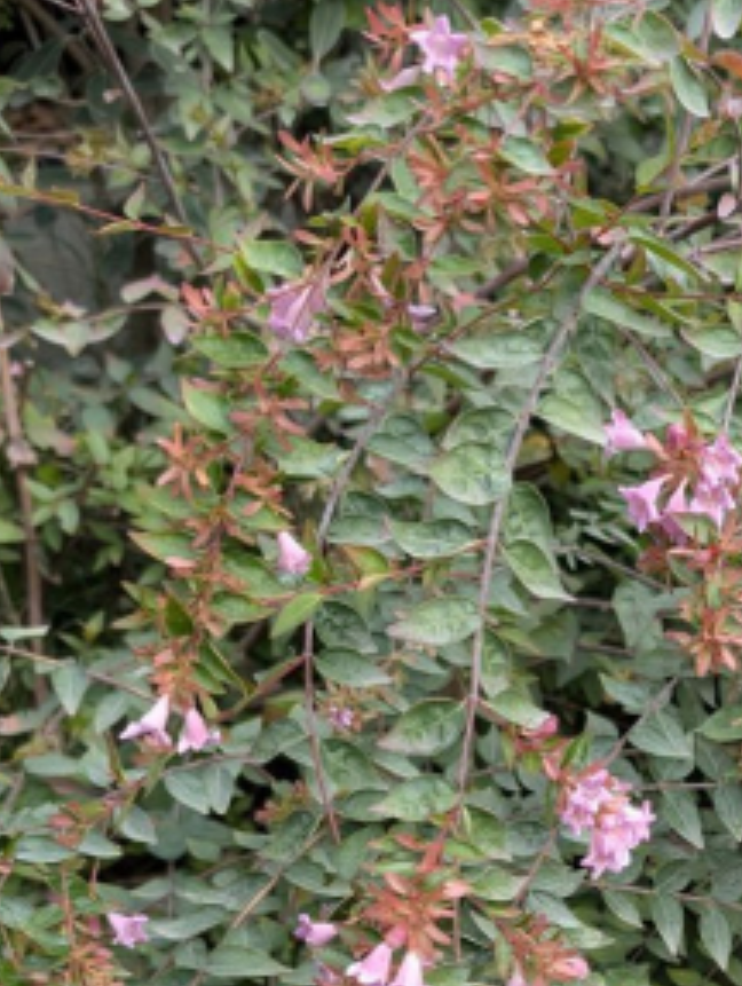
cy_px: 909
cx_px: 694
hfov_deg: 27.9
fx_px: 1426
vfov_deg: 35.6
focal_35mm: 50
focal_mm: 6.9
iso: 25
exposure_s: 1/194
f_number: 1.68
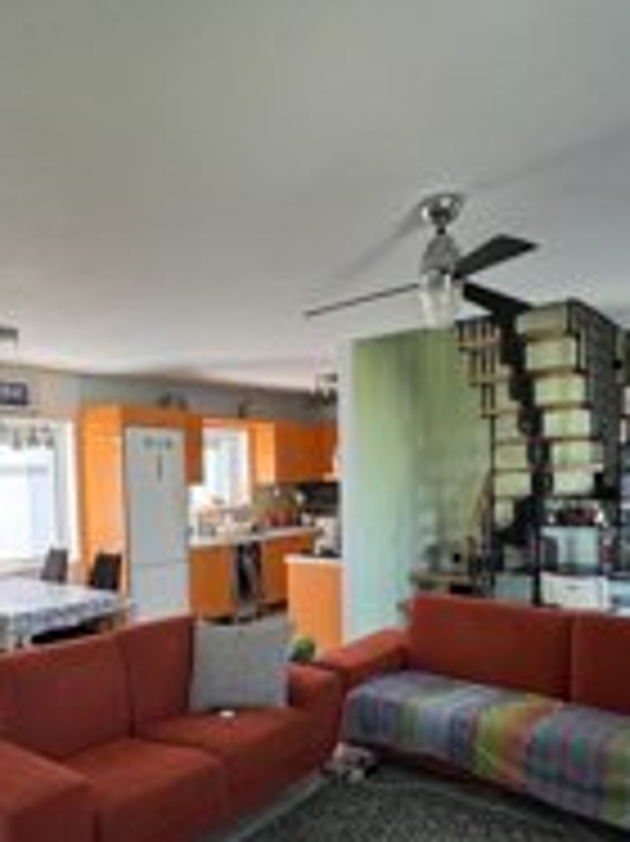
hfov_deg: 51.0
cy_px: 522
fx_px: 656
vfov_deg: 64.5
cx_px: 256
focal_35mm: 27
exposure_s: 1/99
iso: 80
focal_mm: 2.22
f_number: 2.2
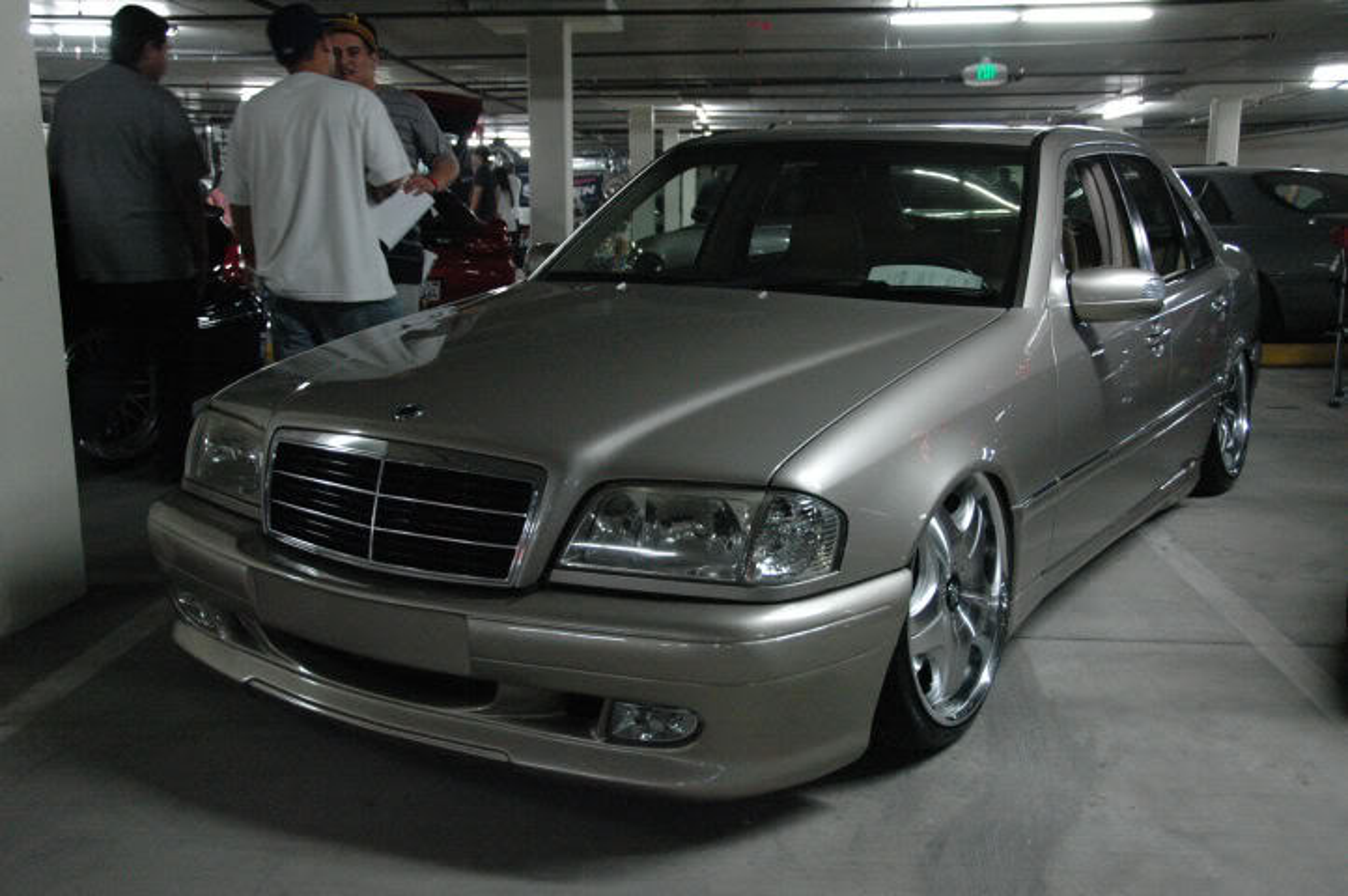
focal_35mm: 36
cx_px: 674
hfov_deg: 53.2
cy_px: 448
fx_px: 1347
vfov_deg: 36.8
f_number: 3.8
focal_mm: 24
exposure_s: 1/25
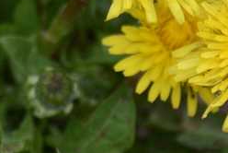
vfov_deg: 0.9
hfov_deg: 1.3
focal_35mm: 1547
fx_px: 9809
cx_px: 51
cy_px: 40
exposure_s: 1/640
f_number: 5.6
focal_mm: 300
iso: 160
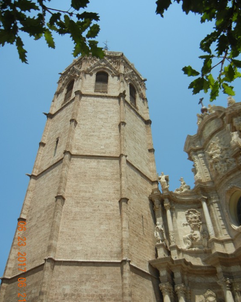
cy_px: 158
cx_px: 120
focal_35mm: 32
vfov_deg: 55.7
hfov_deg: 45.8
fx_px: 285
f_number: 7
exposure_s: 1/518
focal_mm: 5.4
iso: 160
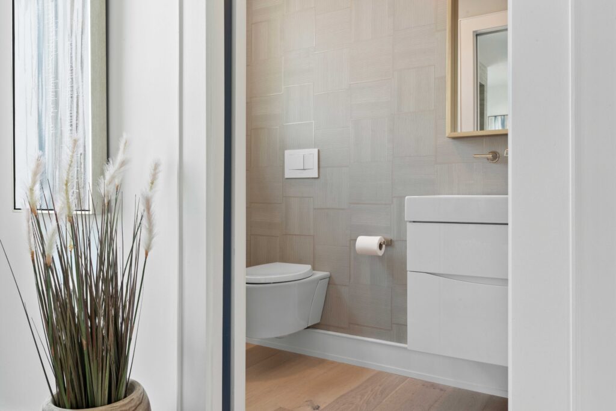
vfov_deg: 46.4
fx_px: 479
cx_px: 308
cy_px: 206
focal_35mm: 28
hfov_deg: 65.5
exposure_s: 1/10
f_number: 18
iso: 1000
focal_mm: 28
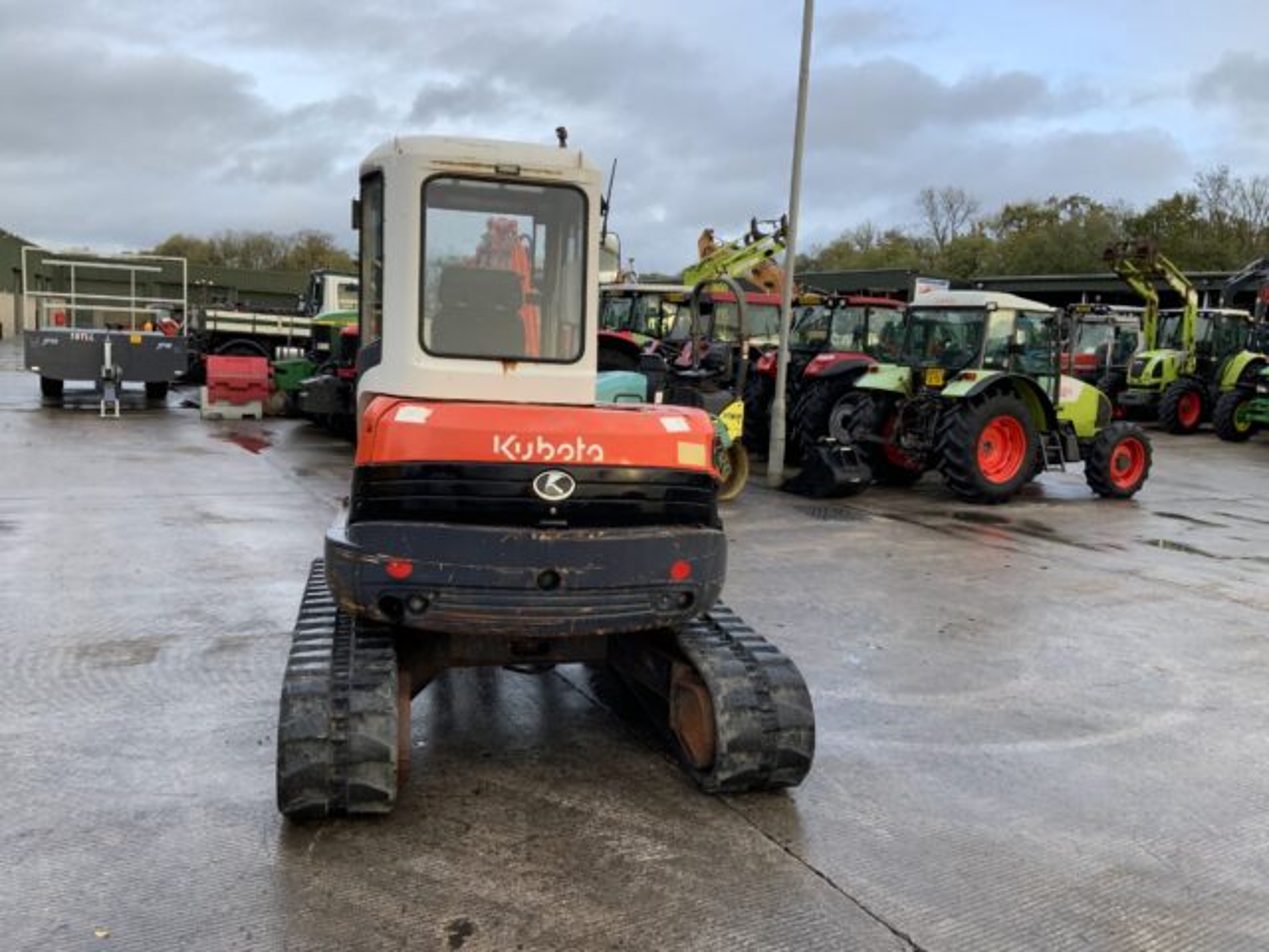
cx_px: 634
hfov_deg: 61.7
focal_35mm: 29
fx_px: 1063
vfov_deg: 48.2
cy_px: 476
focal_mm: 3
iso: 16
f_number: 1.8
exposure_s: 1/129
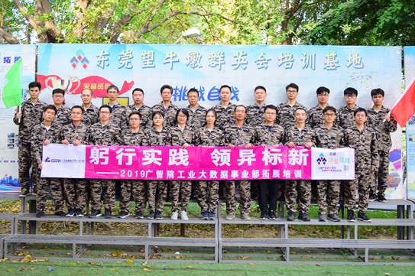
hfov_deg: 47.8
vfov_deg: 32.8
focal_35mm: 41
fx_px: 468
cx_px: 199
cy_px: 119
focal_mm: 21
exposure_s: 1/200
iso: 320
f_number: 3.8
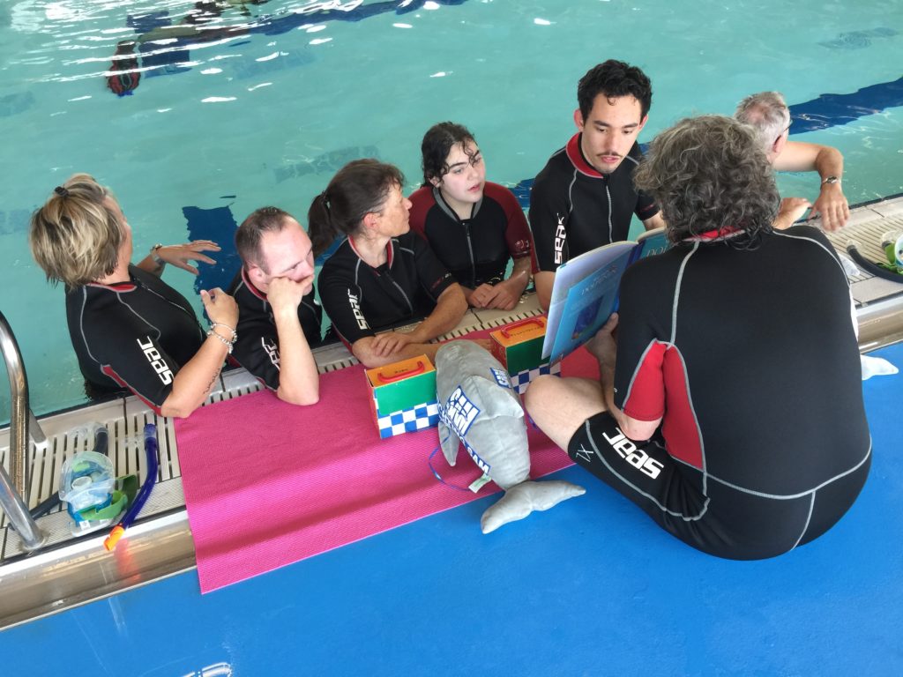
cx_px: 452
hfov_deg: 61.7
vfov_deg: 48.2
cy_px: 338
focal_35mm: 29
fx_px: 756
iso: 50
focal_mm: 4.15
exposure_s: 1/33
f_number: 2.2
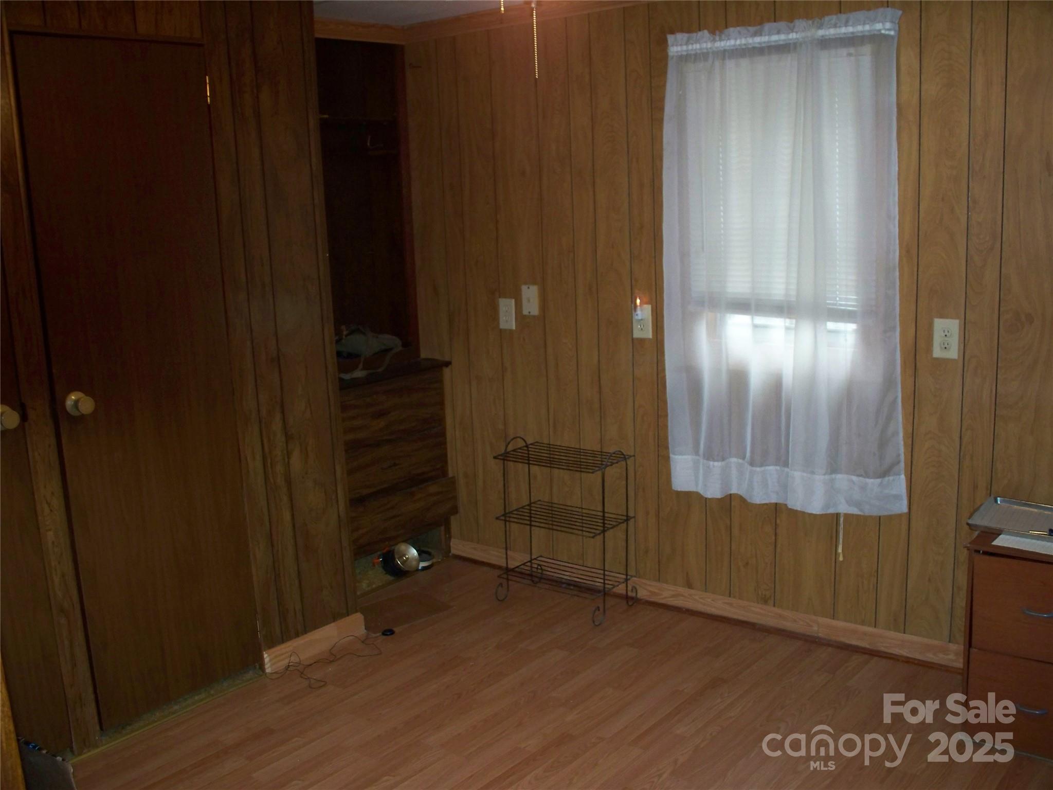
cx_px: 526
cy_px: 395
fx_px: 1095
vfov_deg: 39.7
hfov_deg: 51.4
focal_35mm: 36
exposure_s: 1/30
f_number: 2.8
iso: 200
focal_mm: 7.54
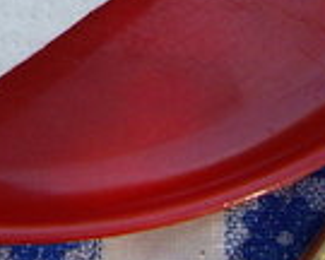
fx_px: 1693
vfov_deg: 8.2
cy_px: -306
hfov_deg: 10.9
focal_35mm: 176
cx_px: 12
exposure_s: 1/160
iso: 100
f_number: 2.7
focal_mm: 6.2
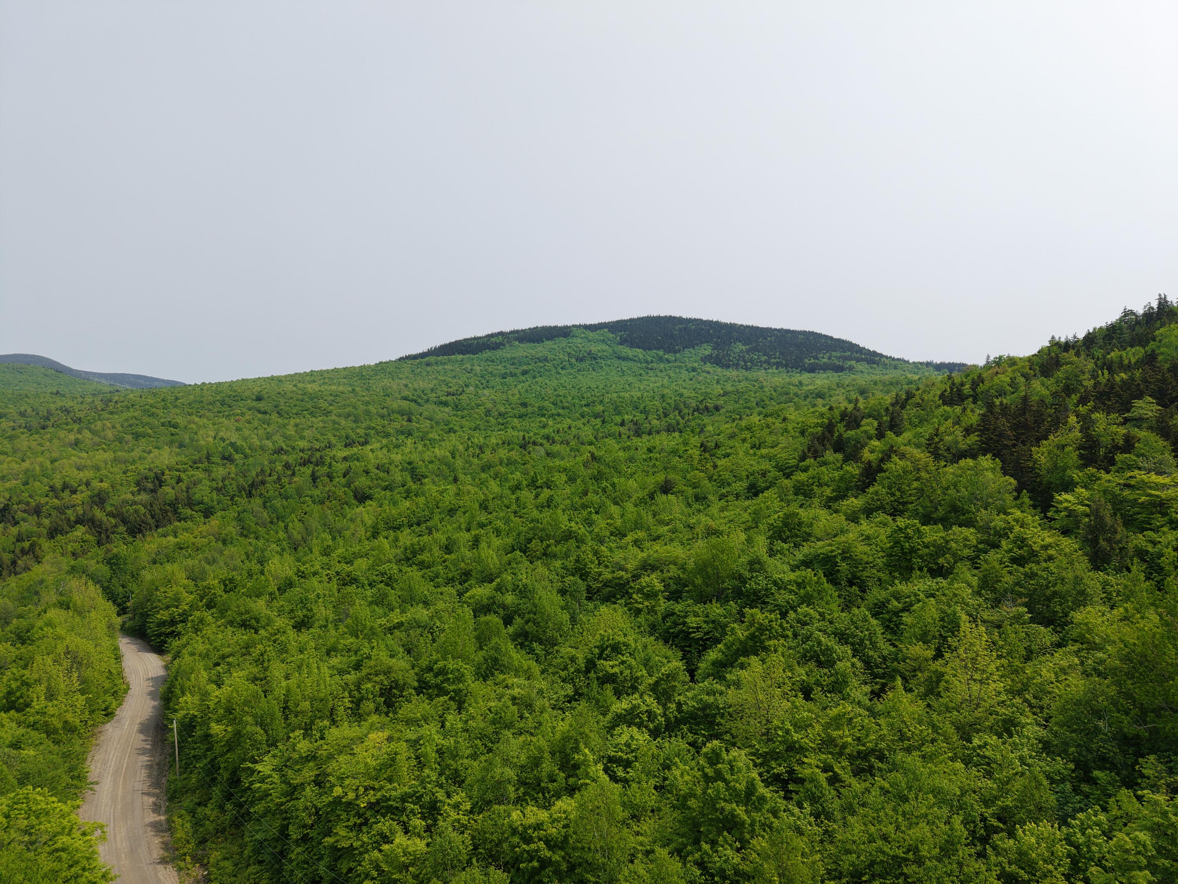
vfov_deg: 56.8
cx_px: 589
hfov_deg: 71.6
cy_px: 442
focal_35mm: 24
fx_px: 817
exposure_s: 1/4000
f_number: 1.8
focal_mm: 8.67
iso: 150
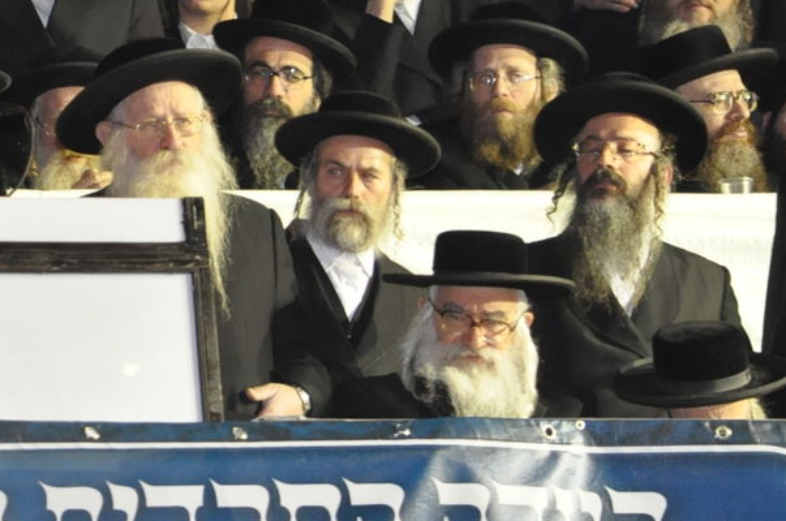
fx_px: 11379
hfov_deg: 4.0
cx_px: 5
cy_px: 143
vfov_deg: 2.6
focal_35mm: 522
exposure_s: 1/60
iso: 2000
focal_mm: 150
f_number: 5.6
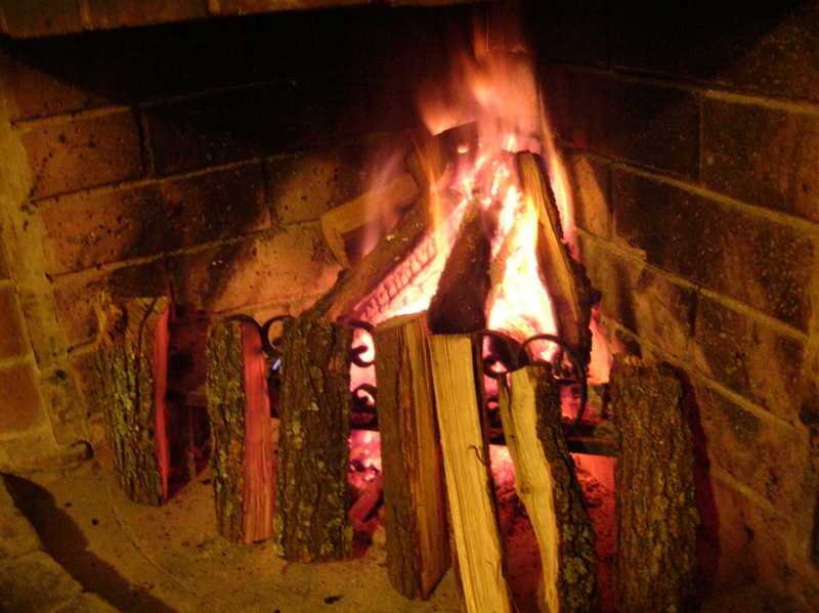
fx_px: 851
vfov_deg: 39.6
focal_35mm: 36
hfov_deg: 51.4
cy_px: 306
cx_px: 410
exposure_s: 1/2.9
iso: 218
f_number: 2.7
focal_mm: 6
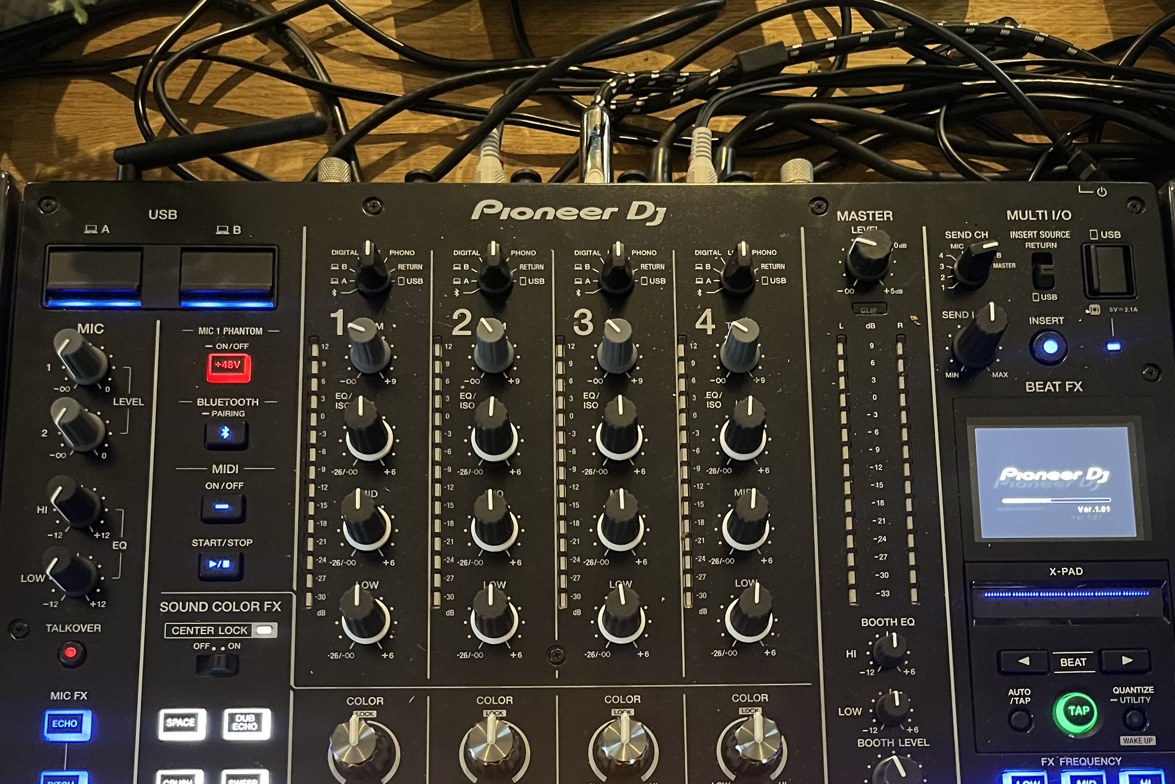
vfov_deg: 33.2
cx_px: 592
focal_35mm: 37
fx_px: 1208
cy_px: 766
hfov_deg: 51.9
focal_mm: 5.1
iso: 800
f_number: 1.6
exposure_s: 1/29
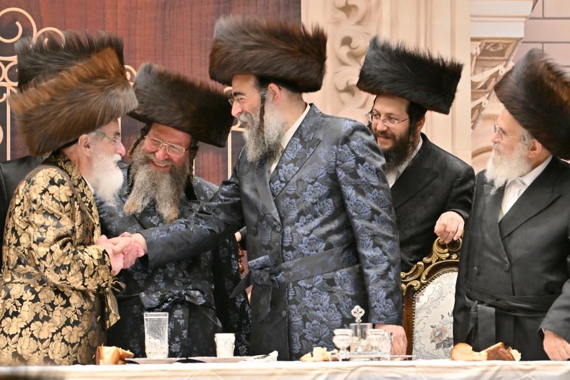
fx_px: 5287
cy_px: 193
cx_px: 281
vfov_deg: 4.1
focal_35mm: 334
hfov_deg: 6.2
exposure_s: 1/400
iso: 400
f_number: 2.8
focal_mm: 200
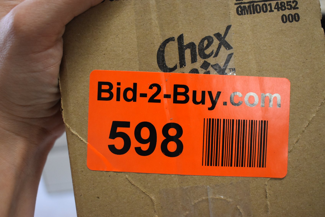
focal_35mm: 38
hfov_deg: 51.2
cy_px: 108
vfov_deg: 35.6
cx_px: 162
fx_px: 339
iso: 1600
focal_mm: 25
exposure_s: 1/100
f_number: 4
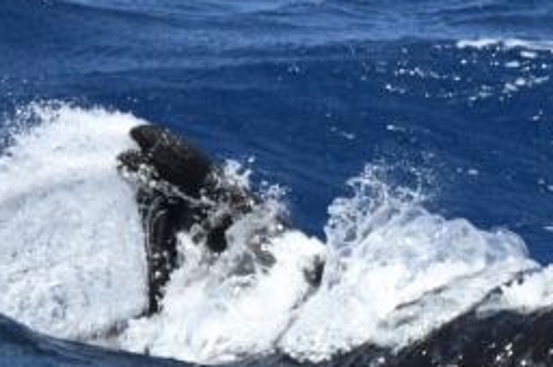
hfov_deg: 1.3
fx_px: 24009
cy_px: 241
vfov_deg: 0.9
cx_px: 672
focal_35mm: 1565
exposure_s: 1/8000
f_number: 6.3
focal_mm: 500
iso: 1250
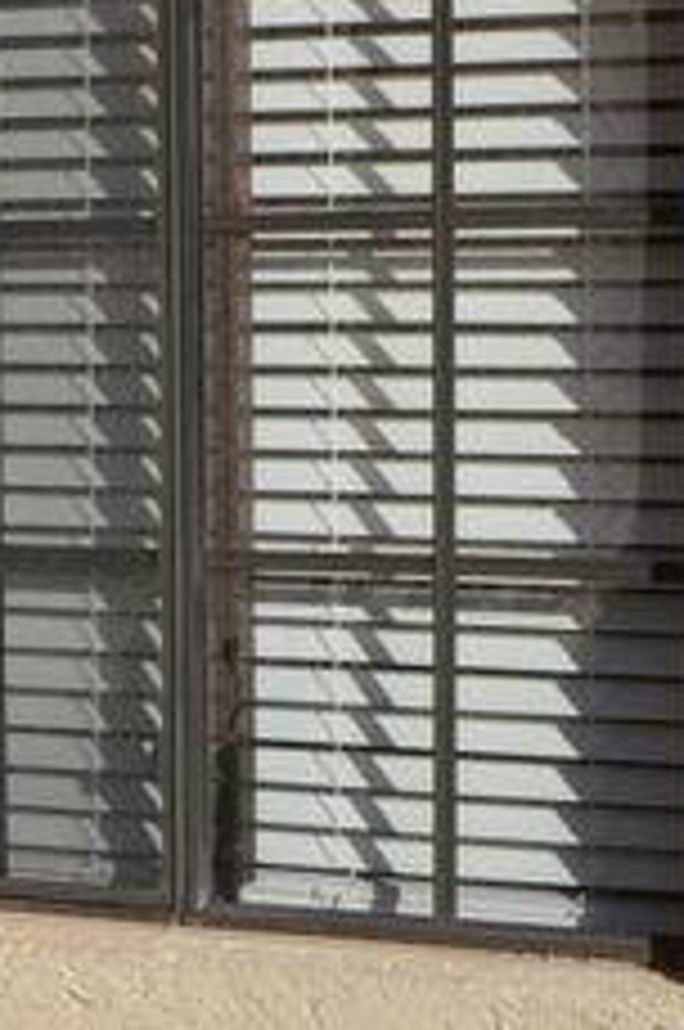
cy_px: 562
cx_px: -225
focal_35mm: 143
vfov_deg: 14.4
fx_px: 4077
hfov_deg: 9.4
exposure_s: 1/250
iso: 100
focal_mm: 29
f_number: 8
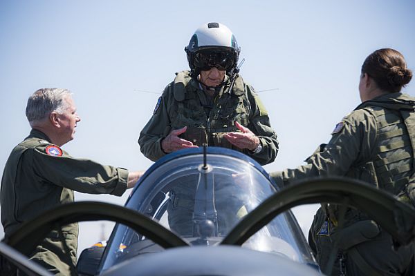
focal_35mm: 150
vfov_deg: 9.1
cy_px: 138
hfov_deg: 13.7
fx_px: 1729
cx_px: 208
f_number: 5.6
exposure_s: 1/320
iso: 100
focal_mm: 150
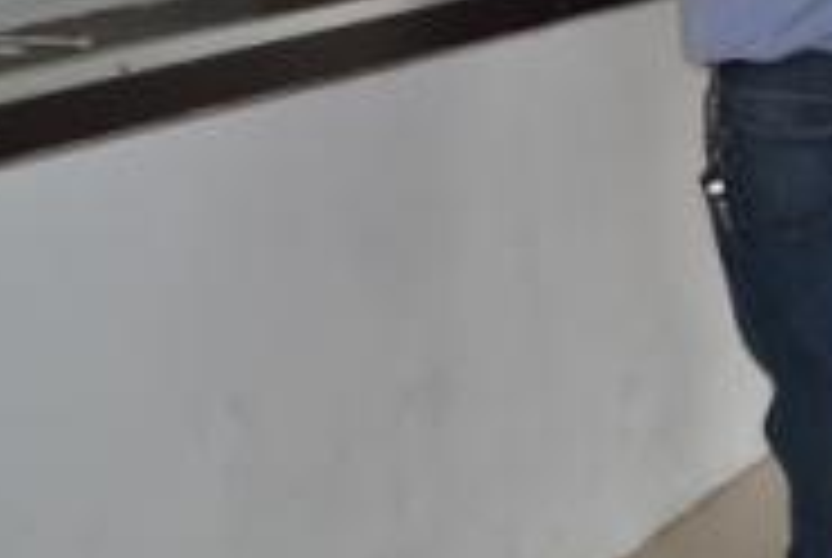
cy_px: 20
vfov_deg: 15.5
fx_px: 2014
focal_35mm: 87
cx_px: 971
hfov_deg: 21.8
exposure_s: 1/125
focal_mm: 24
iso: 280
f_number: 4
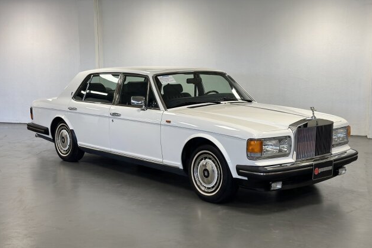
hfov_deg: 38.9
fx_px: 527
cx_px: 188
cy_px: 139
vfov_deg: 26.5
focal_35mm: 51
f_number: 1.78
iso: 125
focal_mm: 6.86
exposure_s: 1/107
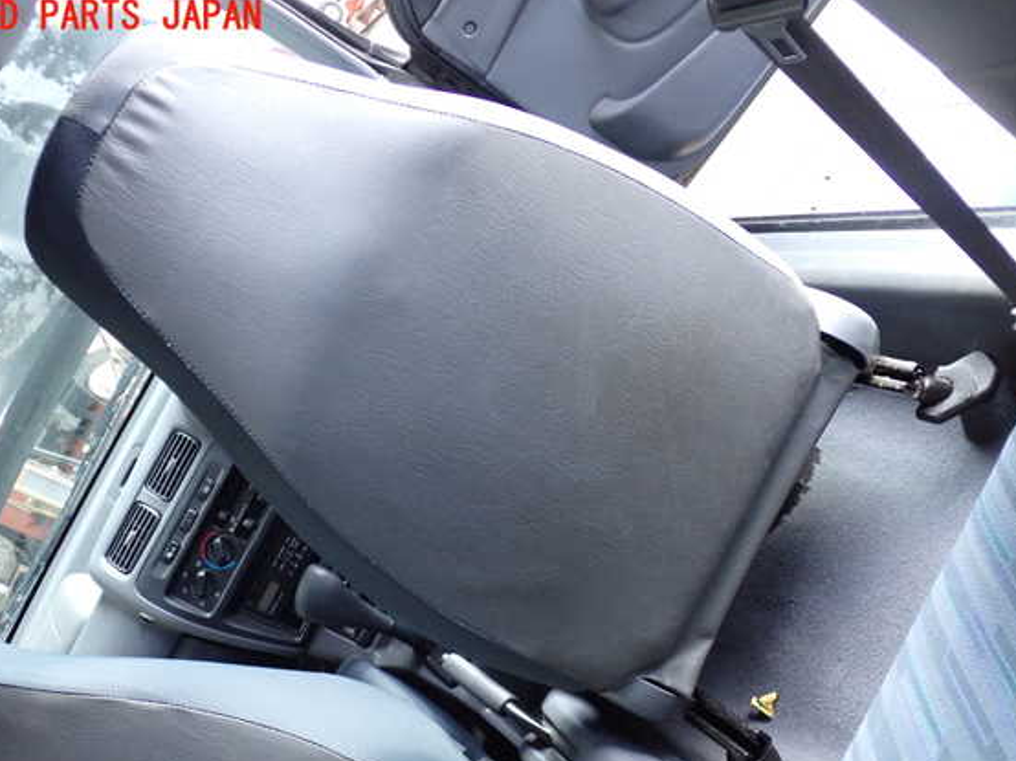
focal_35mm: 39
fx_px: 1144
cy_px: 407
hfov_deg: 47.9
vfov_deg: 36.8
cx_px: 479
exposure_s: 1/125
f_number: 2.5
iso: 800
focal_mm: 6.37
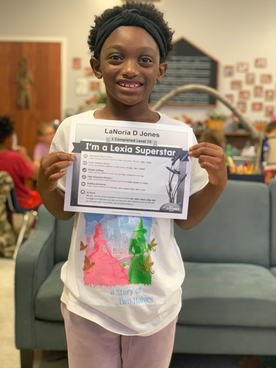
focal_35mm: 52
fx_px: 553
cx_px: 138
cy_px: 184
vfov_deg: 36.8
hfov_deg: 28.0
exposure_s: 1/60
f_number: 2.4
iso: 320
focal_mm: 6
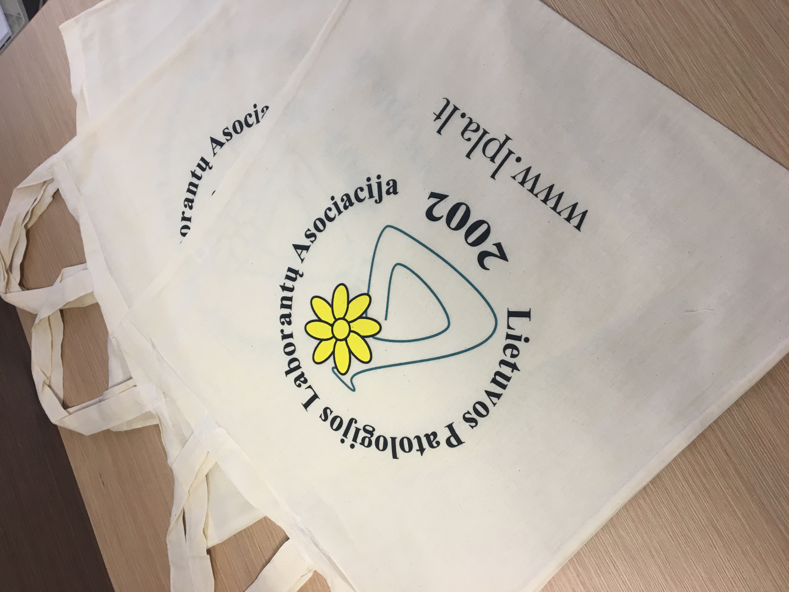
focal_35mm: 29
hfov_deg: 61.7
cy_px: 296
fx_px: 661
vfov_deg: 48.2
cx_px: 394
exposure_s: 1/33
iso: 80
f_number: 2.2
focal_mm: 4.15
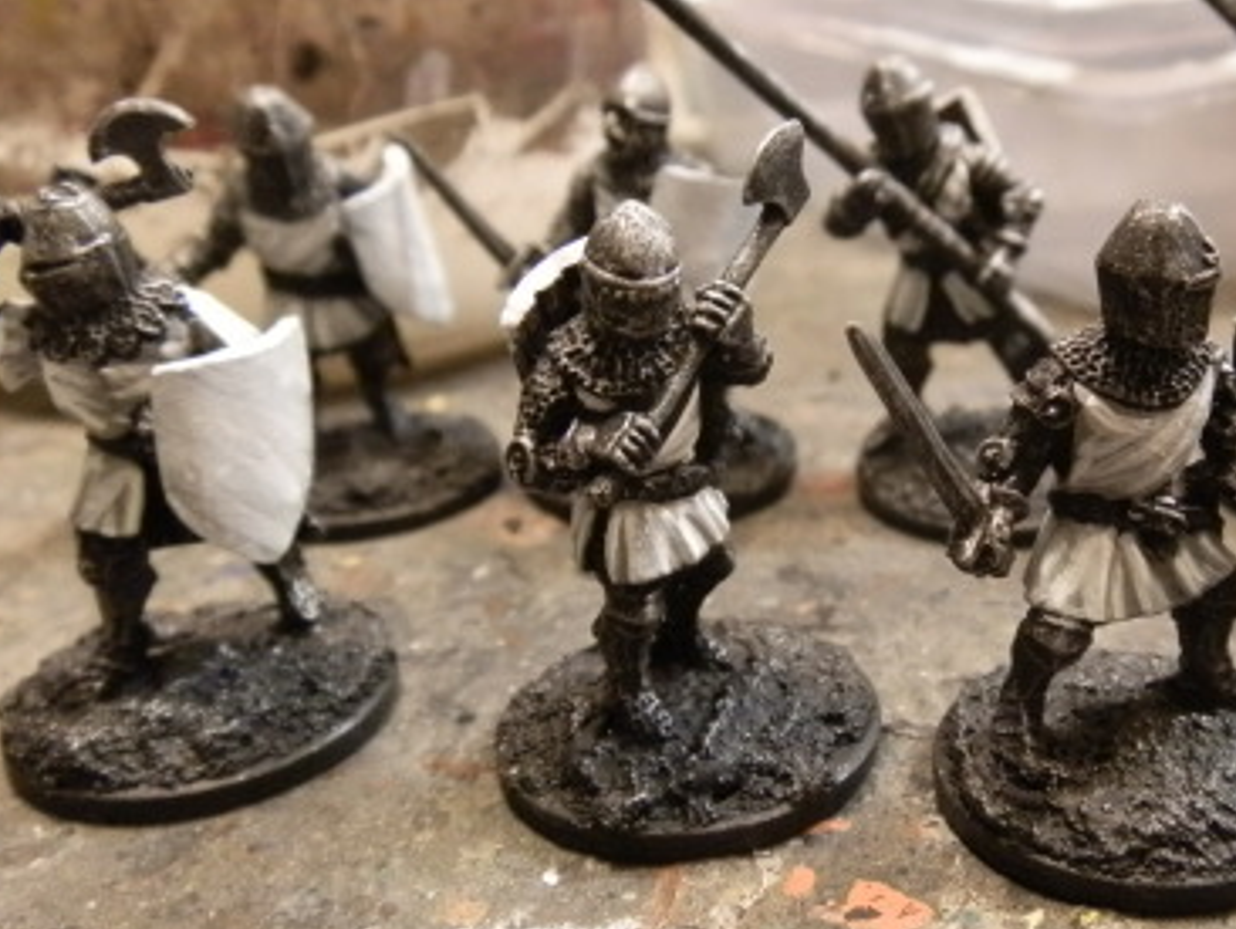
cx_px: 854
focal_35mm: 41
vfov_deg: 35.2
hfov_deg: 44.9
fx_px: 1465
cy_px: 459
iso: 400
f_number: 3.1
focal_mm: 5
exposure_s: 1/40
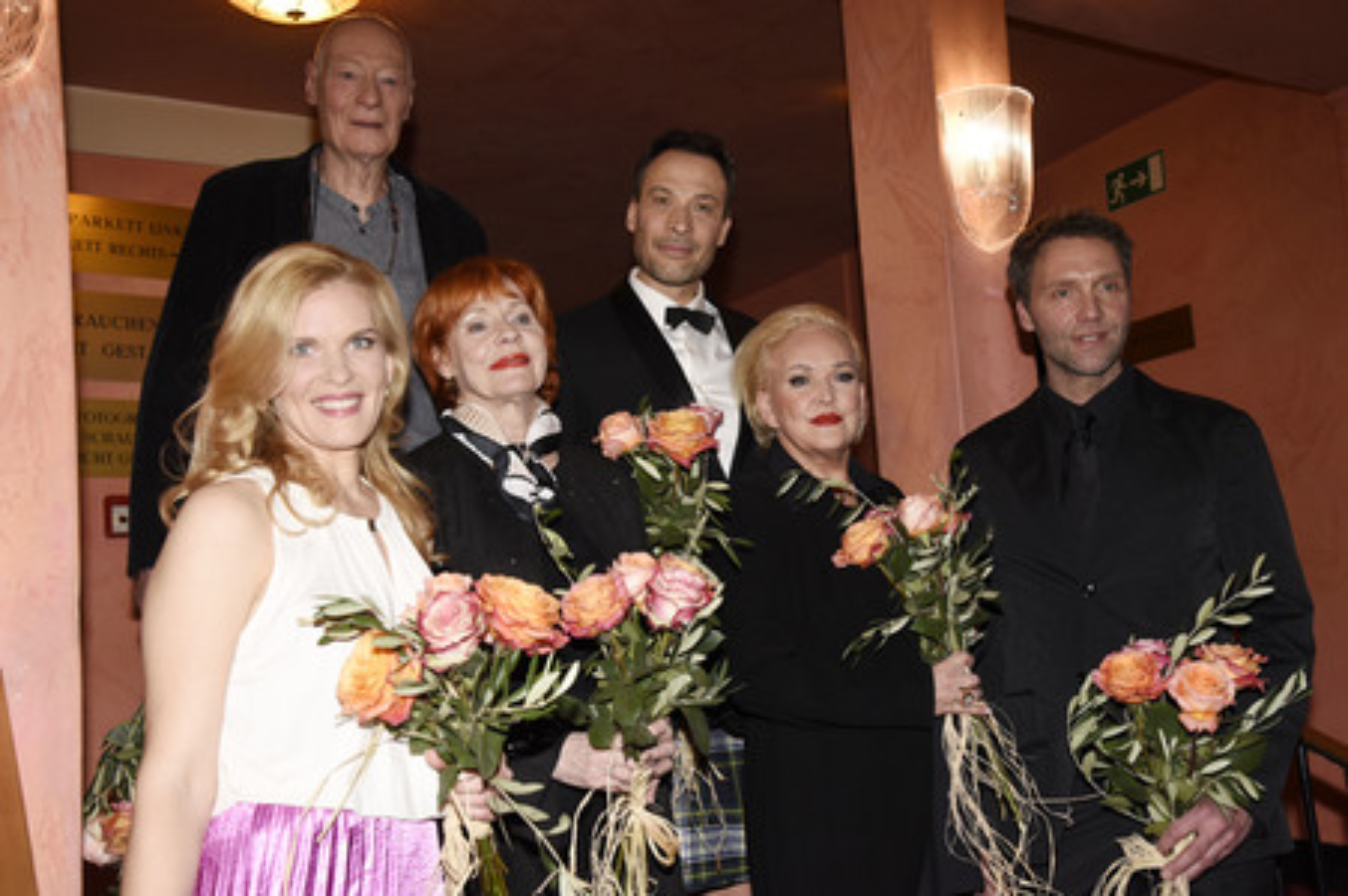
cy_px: 448
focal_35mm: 44
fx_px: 1646
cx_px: 674
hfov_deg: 44.5
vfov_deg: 30.5
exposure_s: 1/100
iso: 1250
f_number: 6.3
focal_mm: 44
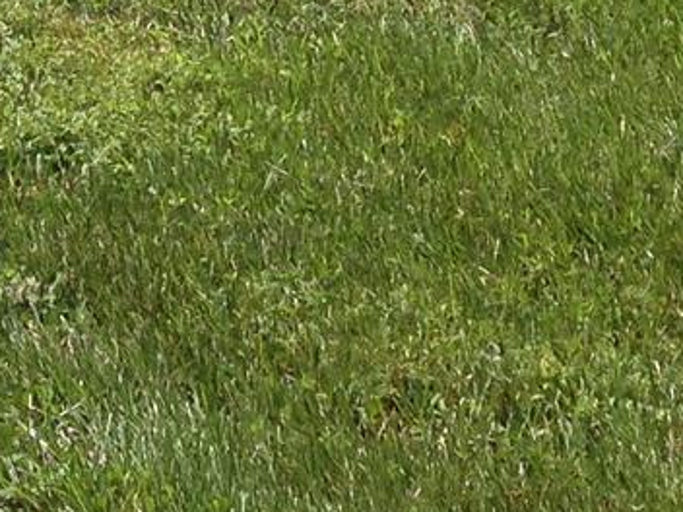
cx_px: -194
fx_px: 3788
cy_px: -877
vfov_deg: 7.1
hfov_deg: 10.1
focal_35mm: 192
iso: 50
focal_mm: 4.12
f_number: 2.4
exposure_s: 1/753
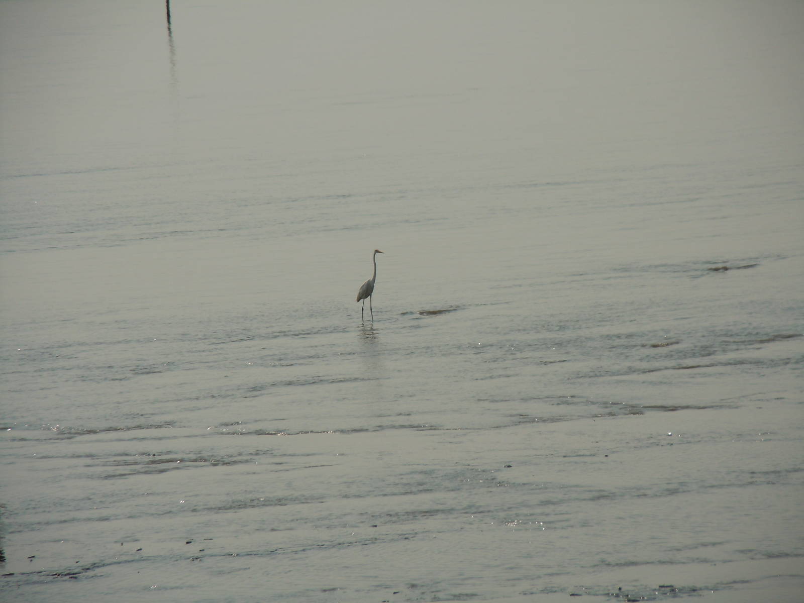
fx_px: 6968
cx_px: 402
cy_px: 302
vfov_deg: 5.0
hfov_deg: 6.6
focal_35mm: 300
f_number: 11.2
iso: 100
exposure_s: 1/400
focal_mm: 54
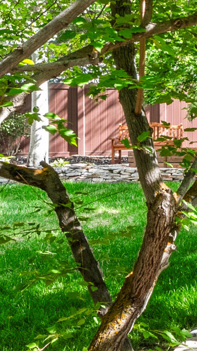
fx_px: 814
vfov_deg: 24.2
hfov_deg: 9.9
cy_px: 125
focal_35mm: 88
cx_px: 616
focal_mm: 21.4
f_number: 16
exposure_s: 1/10
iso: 640
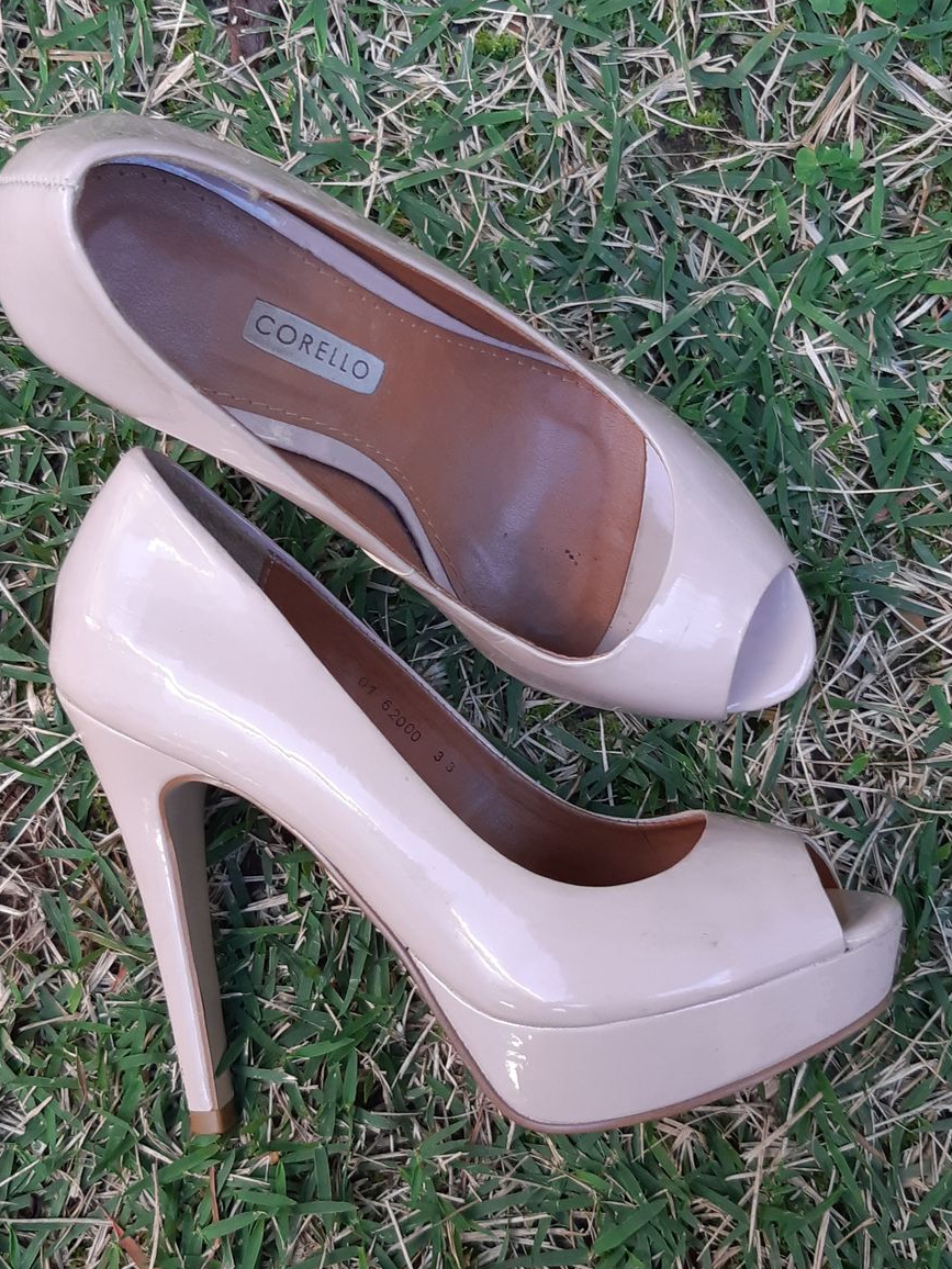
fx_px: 990
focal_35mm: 27
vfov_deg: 65.3
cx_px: 483
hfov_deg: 51.4
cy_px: 615
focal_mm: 3.93
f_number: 1.7
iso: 64
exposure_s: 1/60
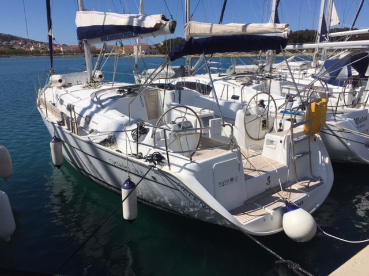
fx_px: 309
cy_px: 138
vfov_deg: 48.2
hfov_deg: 61.7
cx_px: 184
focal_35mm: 29
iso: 32
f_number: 2.2
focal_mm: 4.15
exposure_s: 1/5650
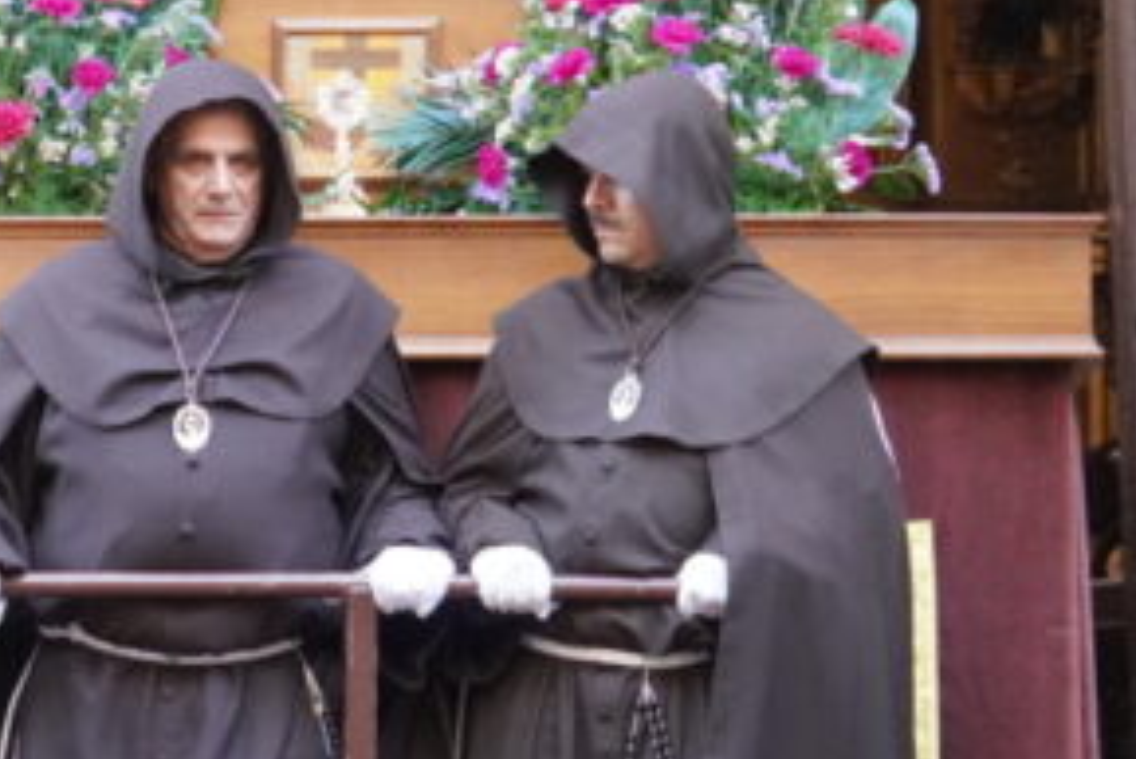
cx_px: 228
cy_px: 16
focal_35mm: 219
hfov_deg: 9.4
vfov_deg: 6.3
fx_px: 6924
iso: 3200
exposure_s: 1/160
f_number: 4.5
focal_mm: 55
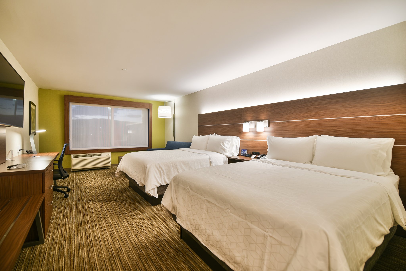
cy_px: 136
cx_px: 203
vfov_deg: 73.8
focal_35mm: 16
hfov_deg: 96.7
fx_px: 180
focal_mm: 16
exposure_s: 1/25
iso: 100
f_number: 2.8
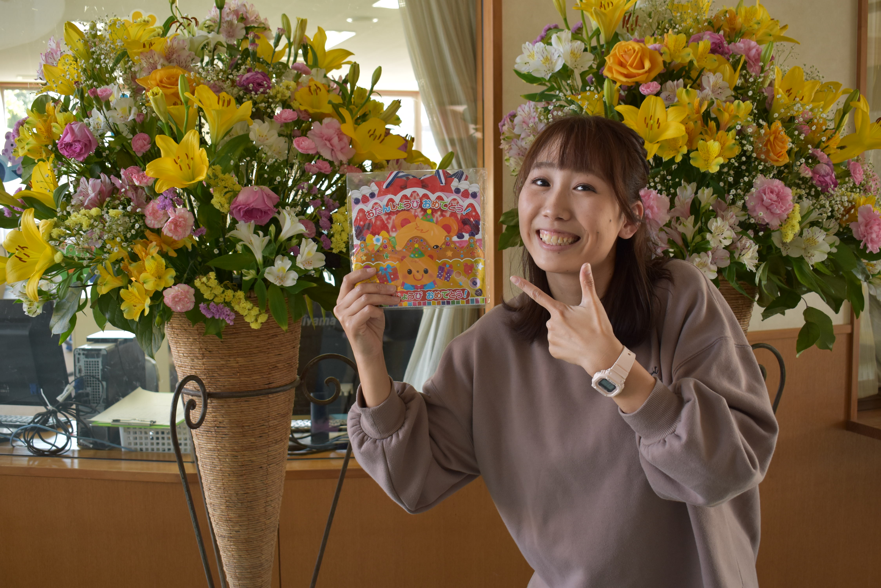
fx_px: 991
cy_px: 294
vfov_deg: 33.0
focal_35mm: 40
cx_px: 440
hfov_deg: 47.9
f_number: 4
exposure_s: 1/60
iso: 450
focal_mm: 27
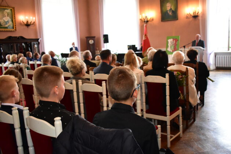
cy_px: 77
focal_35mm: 32
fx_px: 202
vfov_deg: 41.7
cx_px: 116
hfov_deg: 59.5
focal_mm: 21
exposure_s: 1/200
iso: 6400
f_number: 4
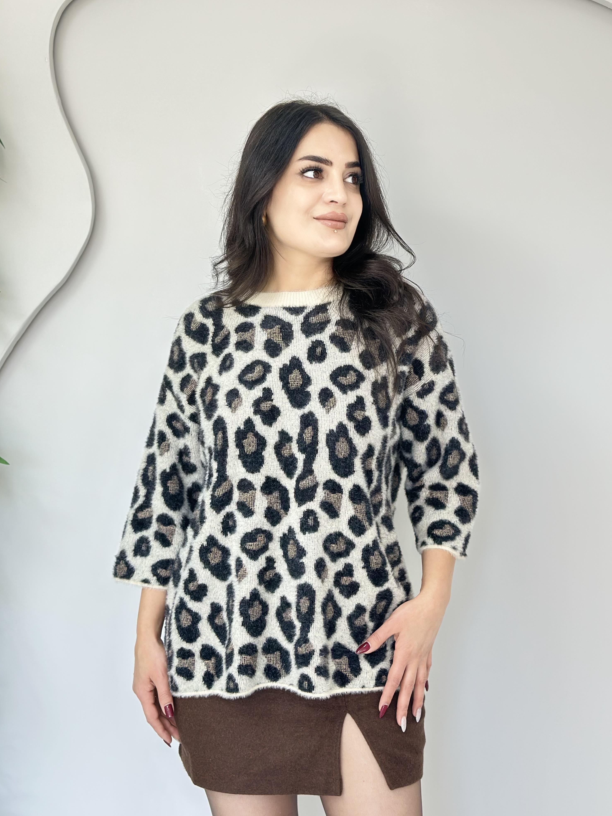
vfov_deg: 38.9
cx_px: 310
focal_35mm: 49
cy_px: 406
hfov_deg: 29.7
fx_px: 1155
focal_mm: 6.86
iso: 80
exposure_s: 1/50
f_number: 1.78
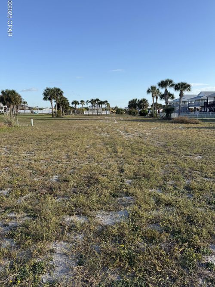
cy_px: 144
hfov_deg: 56.8
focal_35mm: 24
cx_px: 108
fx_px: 199
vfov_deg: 71.6
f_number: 1.78
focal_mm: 6.76
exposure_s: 1/2801
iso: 80
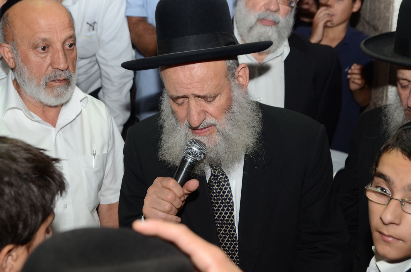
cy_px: 136
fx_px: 820
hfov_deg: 28.1
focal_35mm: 72
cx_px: 206
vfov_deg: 18.8
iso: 640
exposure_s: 1/160
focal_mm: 48
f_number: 5.6
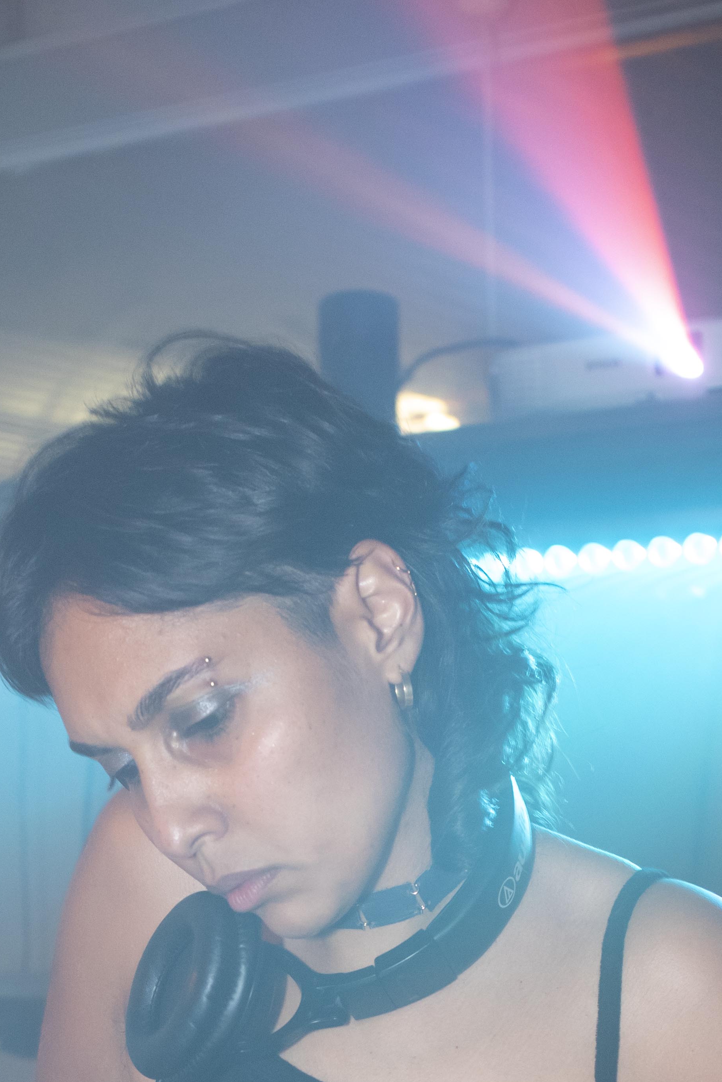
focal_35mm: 77
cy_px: 1176
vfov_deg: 24.6
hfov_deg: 17.7
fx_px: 2315
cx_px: 360
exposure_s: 1/30
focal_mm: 35
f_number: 4
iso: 2000
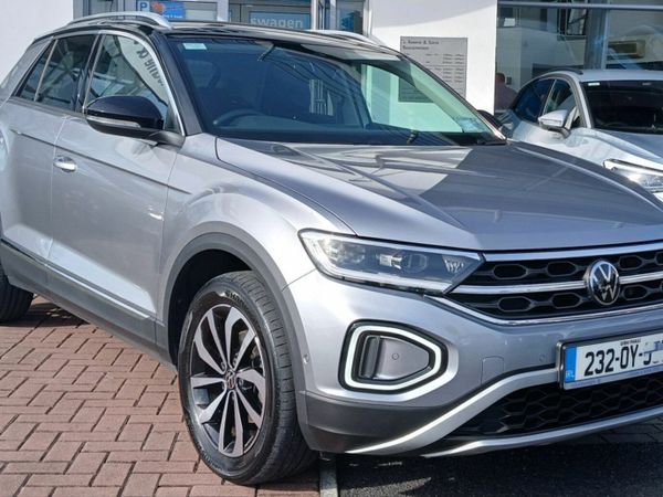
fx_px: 498
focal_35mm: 26
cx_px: 332
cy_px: 248
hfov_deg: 67.3
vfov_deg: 53.1
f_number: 1.8
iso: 20
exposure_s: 1/537
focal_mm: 3.98
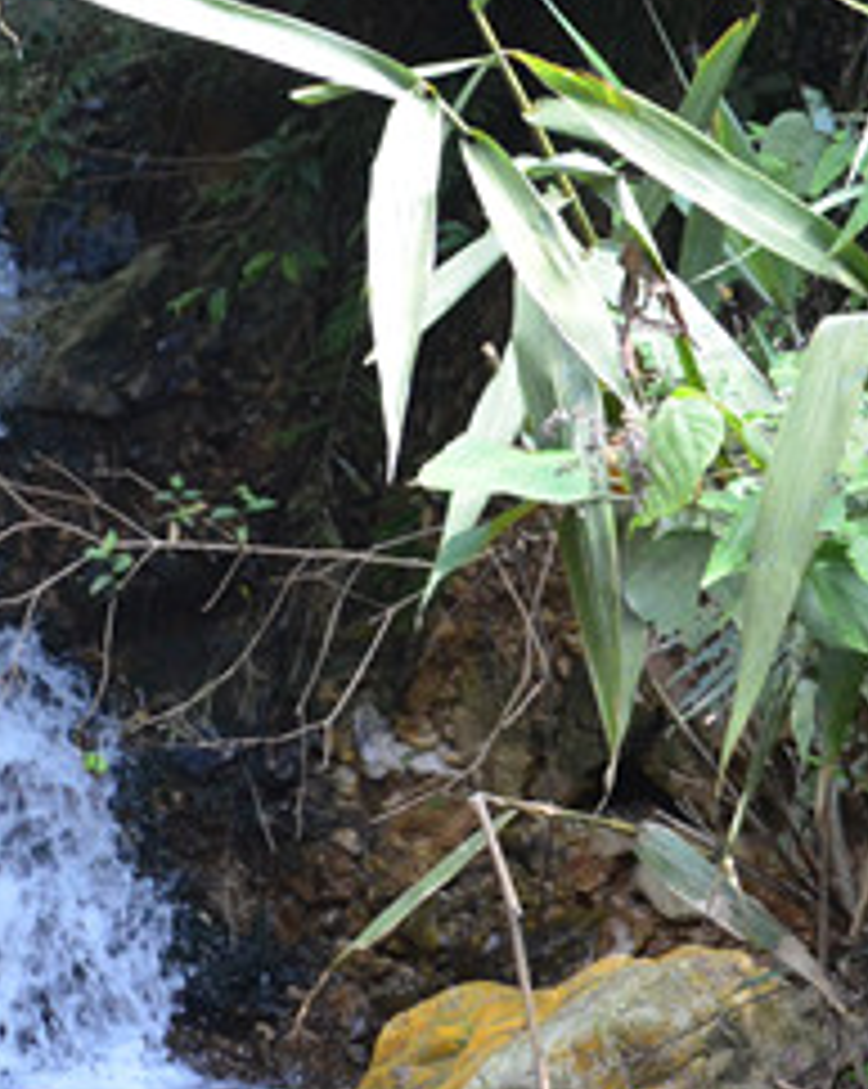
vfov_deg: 10.4
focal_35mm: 186
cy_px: 614
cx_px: -373
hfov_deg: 8.1
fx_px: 5984
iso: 1600
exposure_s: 1/250
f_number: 4.5
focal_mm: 40
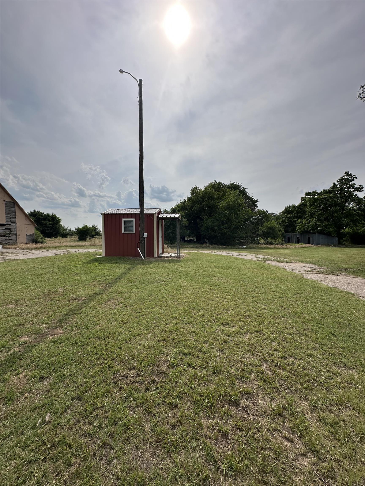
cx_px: 182
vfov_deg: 102.1
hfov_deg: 85.7
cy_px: 243
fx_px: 197
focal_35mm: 14
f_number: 2.2
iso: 40
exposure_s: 1/4292
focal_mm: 2.22
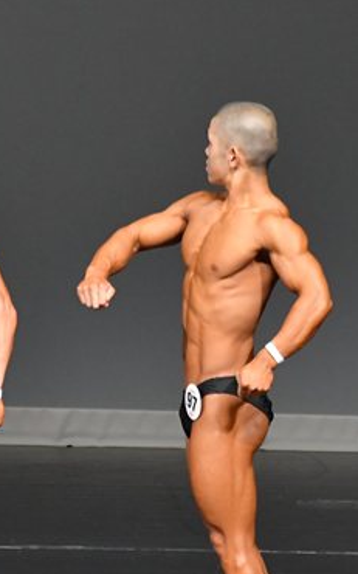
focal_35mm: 672
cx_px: 233
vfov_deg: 3.1
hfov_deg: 2.0
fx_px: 10499
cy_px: 340
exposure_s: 1/400
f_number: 5.6
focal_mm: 210
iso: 5000
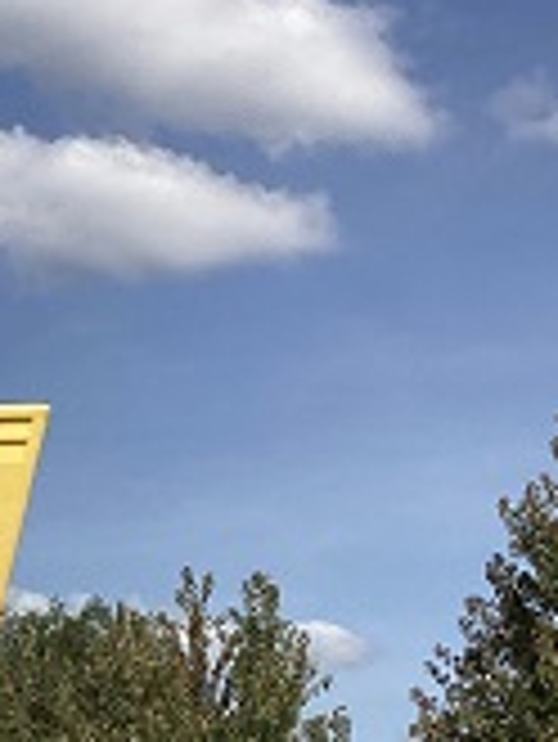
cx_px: -187
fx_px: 2018
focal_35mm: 94
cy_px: 1075
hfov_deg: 15.0
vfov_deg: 18.7
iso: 25
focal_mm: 3.3
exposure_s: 1/2632
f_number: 2.4
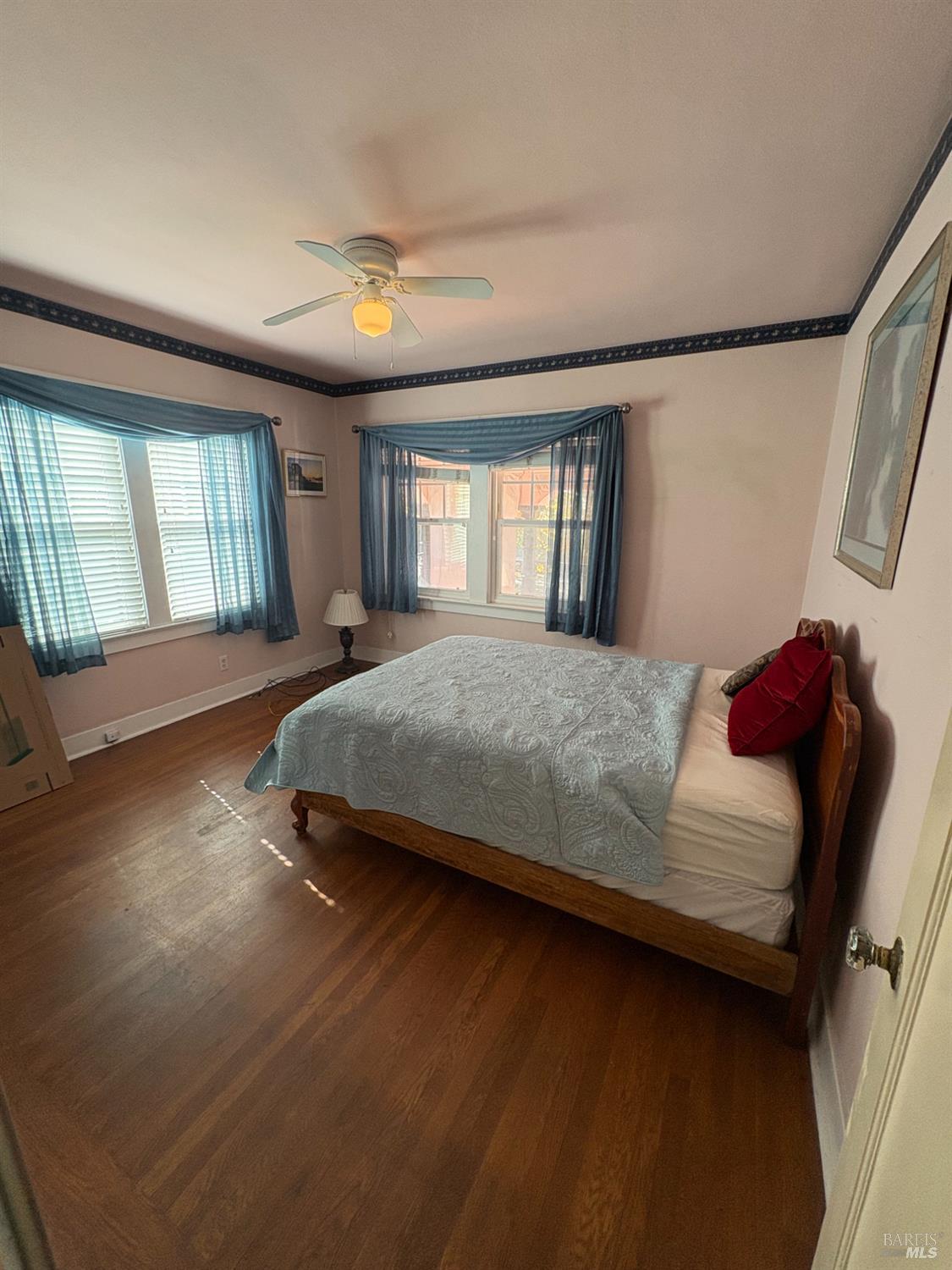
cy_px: 635
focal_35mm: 14
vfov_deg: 102.1
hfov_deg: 85.7
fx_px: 513
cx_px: 476
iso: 250
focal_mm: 2.22
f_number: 2.2
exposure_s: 1/120
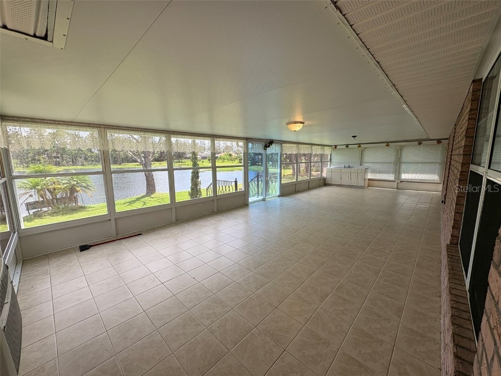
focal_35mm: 14
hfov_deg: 102.1
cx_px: 250
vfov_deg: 85.7
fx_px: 203
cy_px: 188
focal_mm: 2.22
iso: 40
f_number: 2.2
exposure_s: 1/128
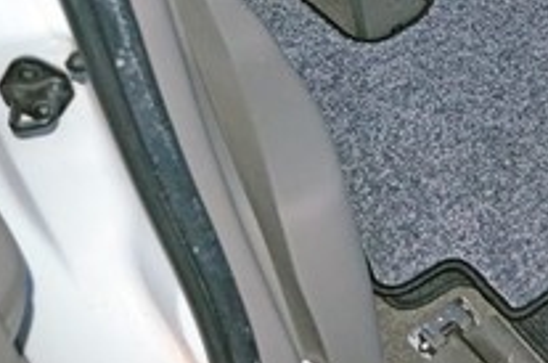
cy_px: 24
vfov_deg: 19.0
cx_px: 537
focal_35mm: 70
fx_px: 1063
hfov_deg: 27.4
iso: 3200
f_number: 3.8
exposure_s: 1/60
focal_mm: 23
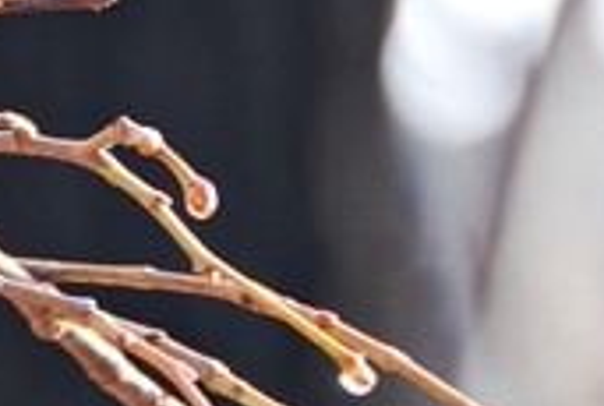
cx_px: 314
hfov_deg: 1.5
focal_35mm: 1402
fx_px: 23584
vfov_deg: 1.0
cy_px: 342
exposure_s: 1/25
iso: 200
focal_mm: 200
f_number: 5.6
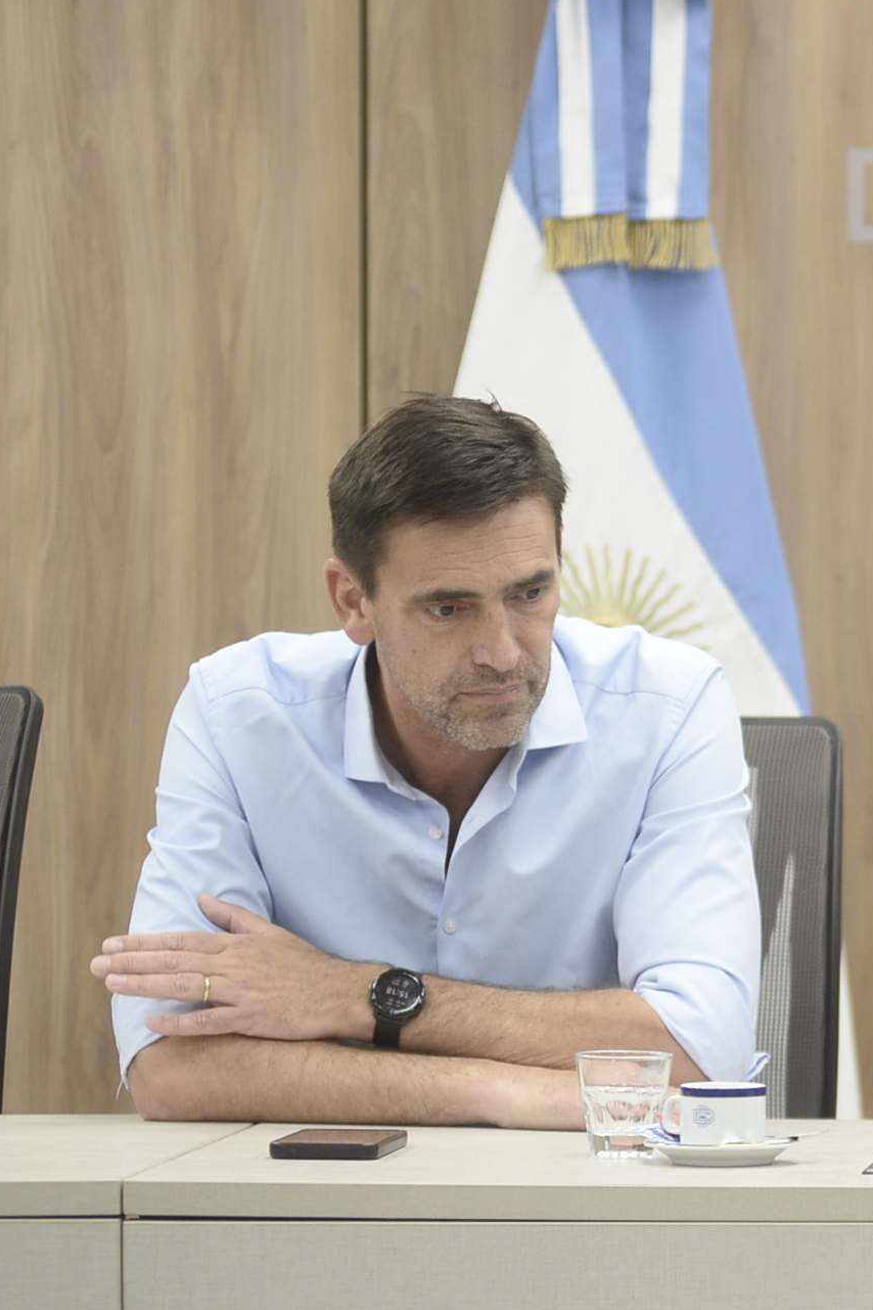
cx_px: 1428
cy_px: 672
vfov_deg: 10.9
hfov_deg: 7.2
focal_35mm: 188
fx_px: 6838
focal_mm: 80
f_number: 3.5
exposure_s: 1/250
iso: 1250
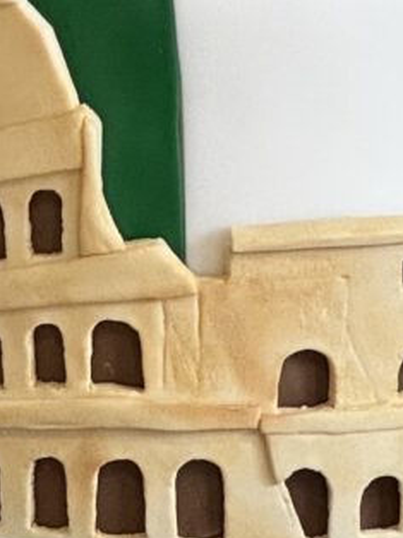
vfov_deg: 5.2
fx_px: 5860
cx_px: 259
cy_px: -331
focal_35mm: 377
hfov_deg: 3.9
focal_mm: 9
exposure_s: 1/100
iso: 200
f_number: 2.8
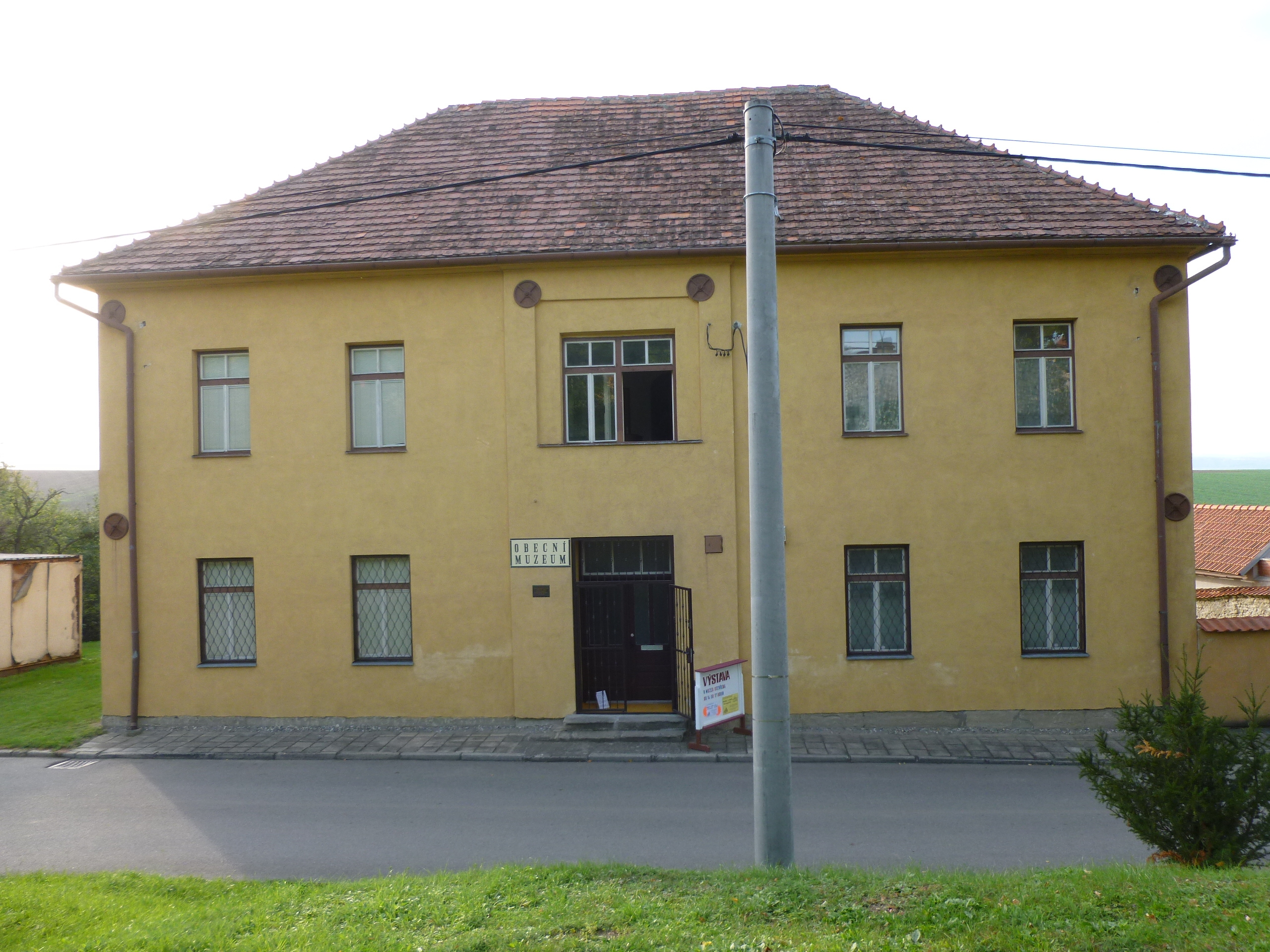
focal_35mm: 28
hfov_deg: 63.4
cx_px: 635
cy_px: 476
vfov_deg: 49.7
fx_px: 1027
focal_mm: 5
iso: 100
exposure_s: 1/100
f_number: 3.3
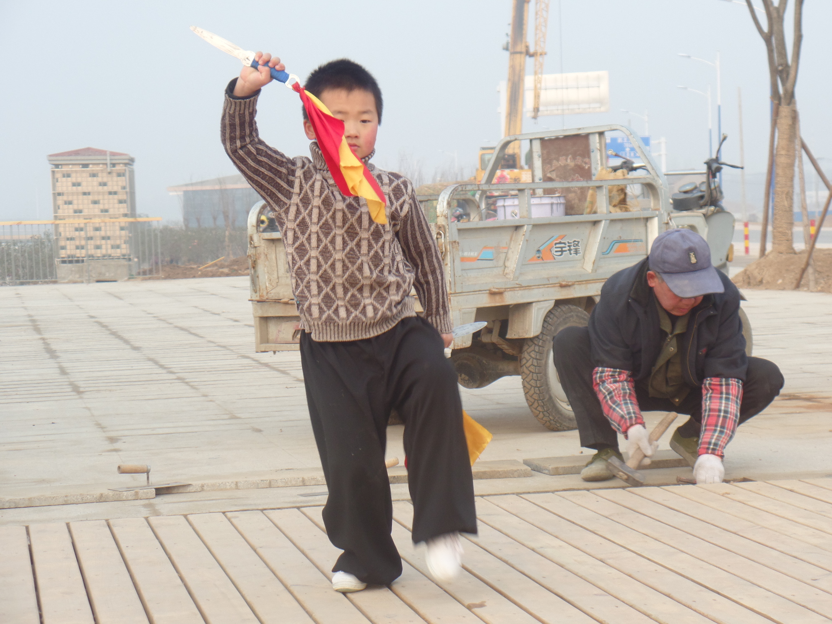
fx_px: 2235
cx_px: 416
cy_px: 312
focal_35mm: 93
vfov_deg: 15.9
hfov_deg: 21.1
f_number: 3.9
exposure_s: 1/90
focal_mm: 16.5
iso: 80
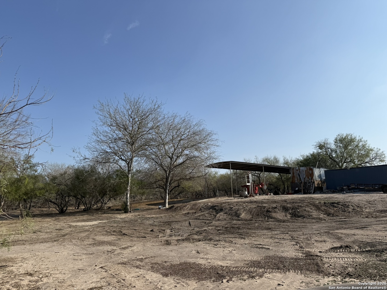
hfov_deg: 71.6
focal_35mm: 24
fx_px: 268
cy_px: 145
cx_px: 194
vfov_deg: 56.8
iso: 80
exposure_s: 1/6173
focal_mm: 6.76
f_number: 1.78
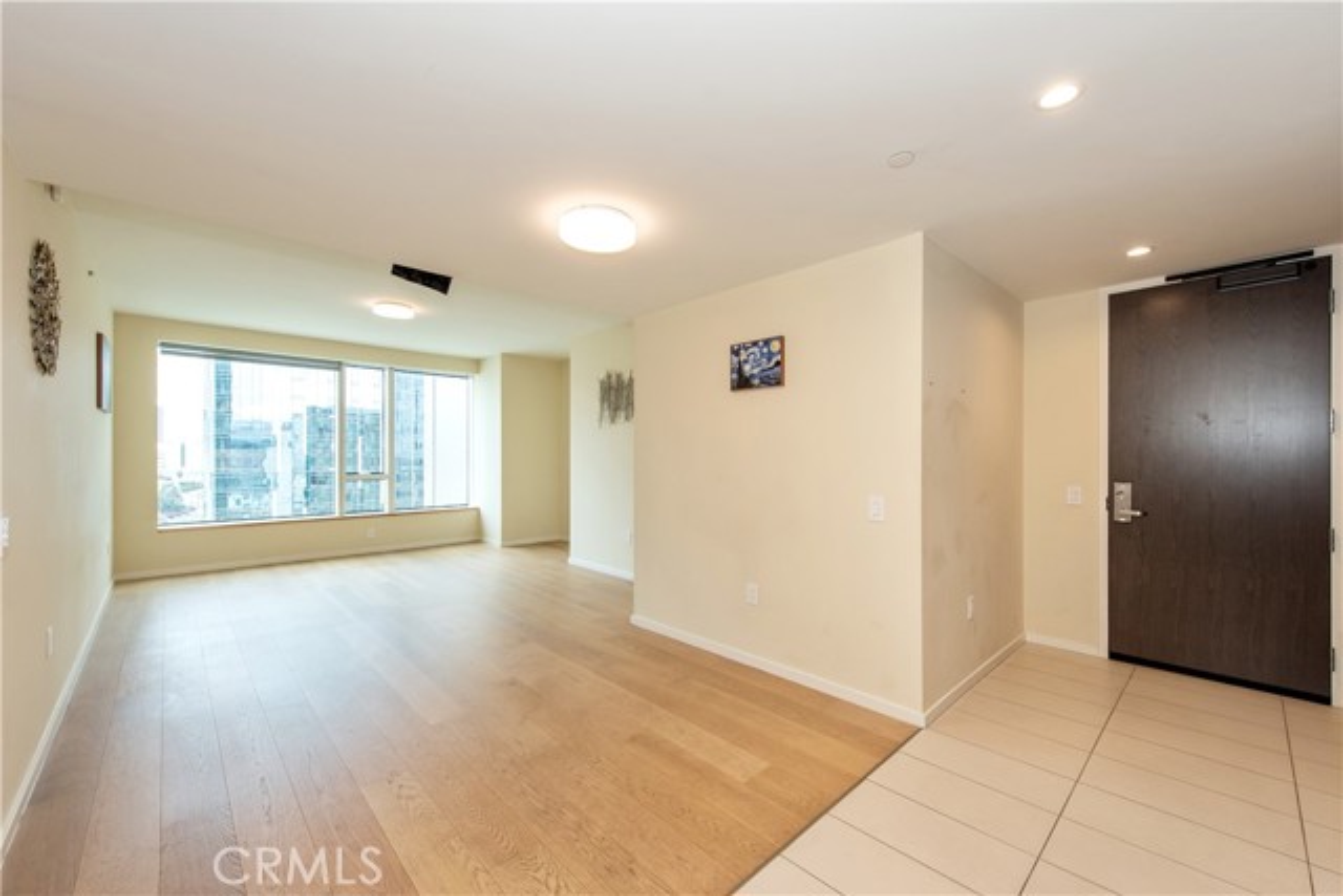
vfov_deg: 81.2
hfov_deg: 104.2
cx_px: 672
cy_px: 448
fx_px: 522
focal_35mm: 14
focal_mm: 14
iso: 500
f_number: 5.6
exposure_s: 1/125
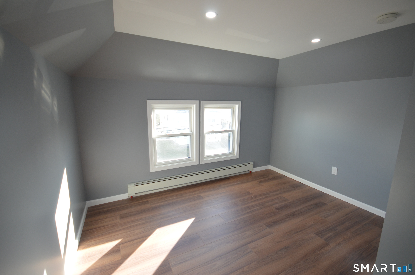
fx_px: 173
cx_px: 208
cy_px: 138
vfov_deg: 77.1
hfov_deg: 100.5
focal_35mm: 15
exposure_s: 1/100
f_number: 5
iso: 400
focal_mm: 10
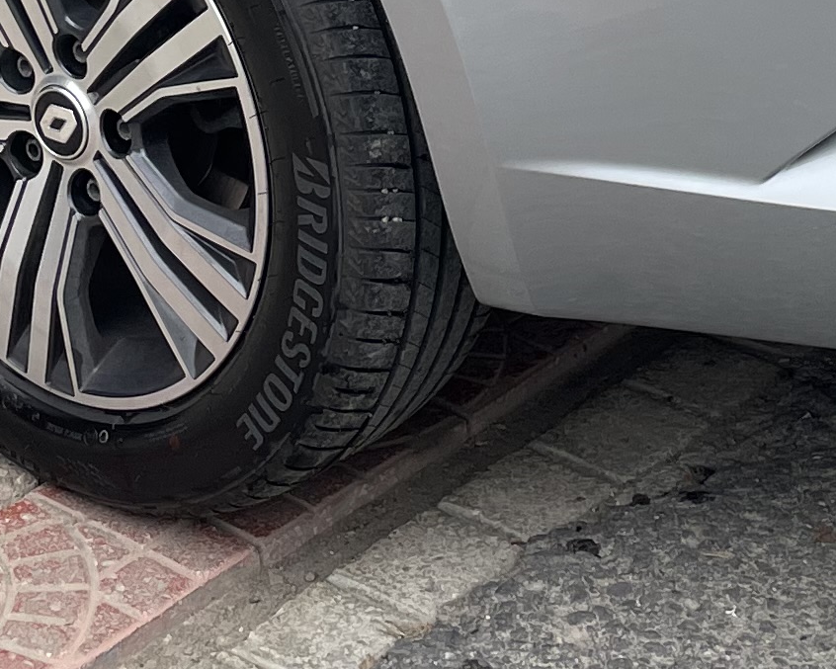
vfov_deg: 12.2
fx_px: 2994
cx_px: 316
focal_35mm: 121
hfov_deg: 15.9
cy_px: -335
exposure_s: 1/1208
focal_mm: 4.2
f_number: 1.6
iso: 32
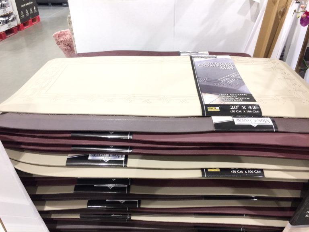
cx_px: 154
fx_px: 259
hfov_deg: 61.7
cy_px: 116
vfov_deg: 48.2
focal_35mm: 29
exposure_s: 1/33
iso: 125
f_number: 2.2
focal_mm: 4.15
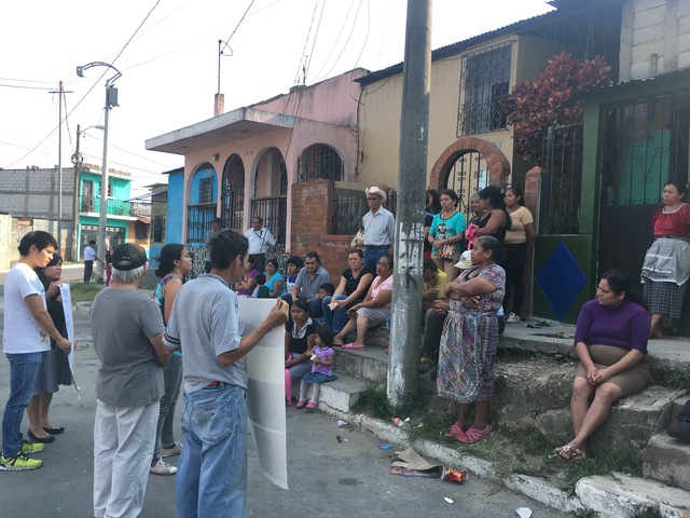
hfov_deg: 61.7
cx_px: 345
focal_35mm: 29
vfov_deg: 48.2
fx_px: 578
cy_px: 259
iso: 25
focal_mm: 4.15
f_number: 2.2
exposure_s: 1/427
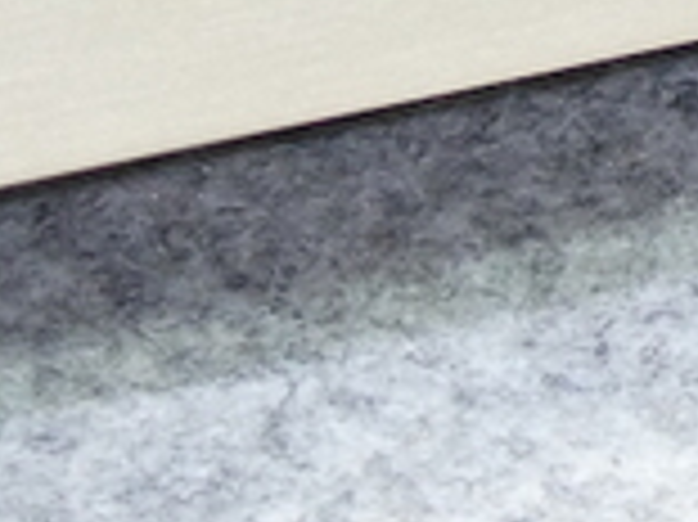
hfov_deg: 2.4
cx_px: 1328
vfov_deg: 1.8
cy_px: -900
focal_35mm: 838
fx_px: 16884
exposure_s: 1/5
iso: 200
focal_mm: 24.2
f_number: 5.3
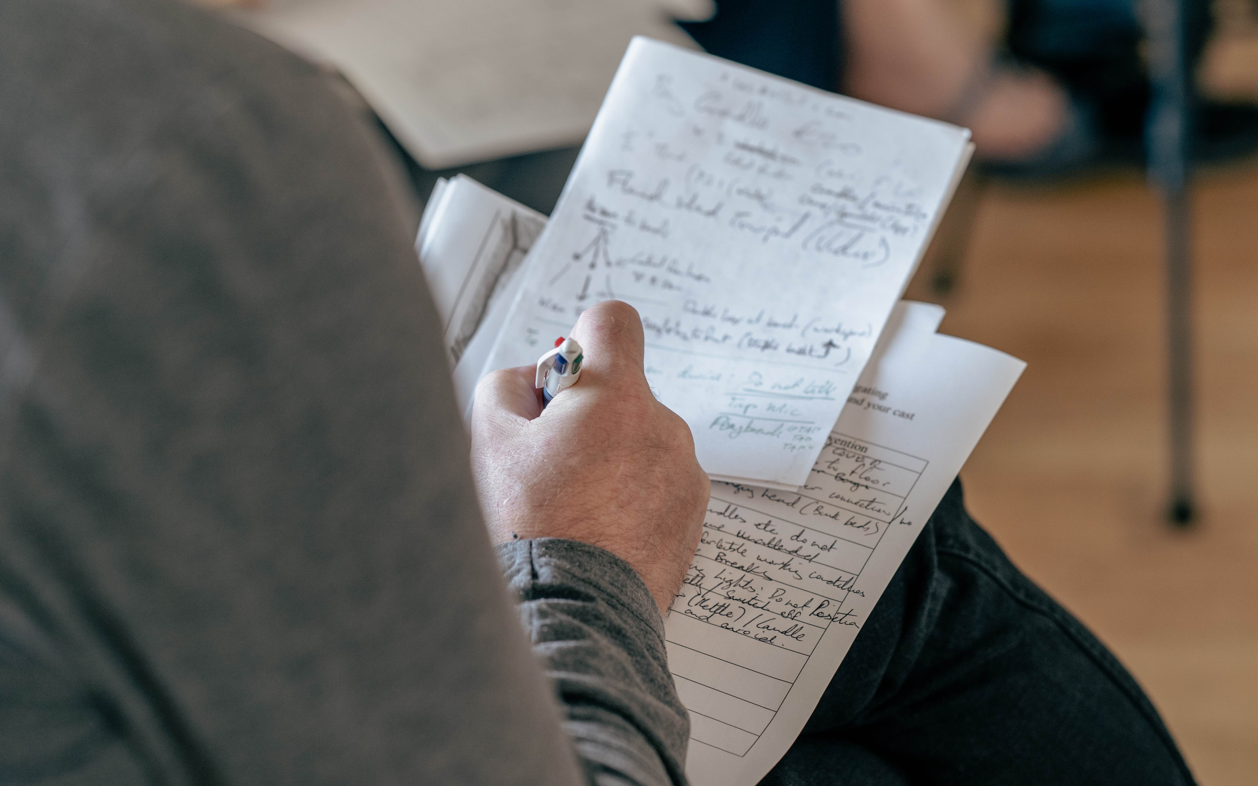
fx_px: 3566
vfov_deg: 12.6
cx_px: 728
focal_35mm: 104
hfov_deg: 20.0
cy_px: 381
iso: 640
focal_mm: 85
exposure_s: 1/125
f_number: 3.2
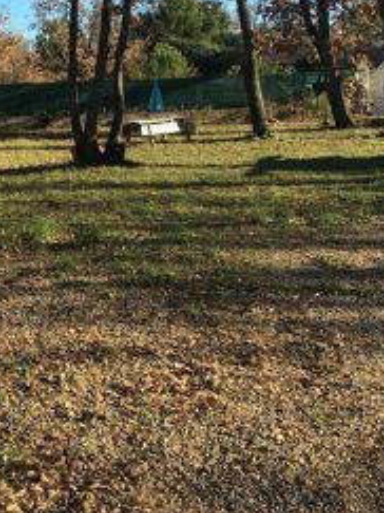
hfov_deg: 28.2
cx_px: 112
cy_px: 124
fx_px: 755
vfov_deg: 36.6
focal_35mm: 51
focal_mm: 4.15
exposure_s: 1/620
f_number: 2.2
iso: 25
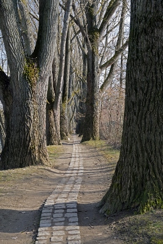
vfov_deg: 37.8
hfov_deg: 25.8
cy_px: 122
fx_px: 356
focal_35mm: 52
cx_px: 82
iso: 100
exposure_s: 1/125
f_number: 6.3
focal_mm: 35
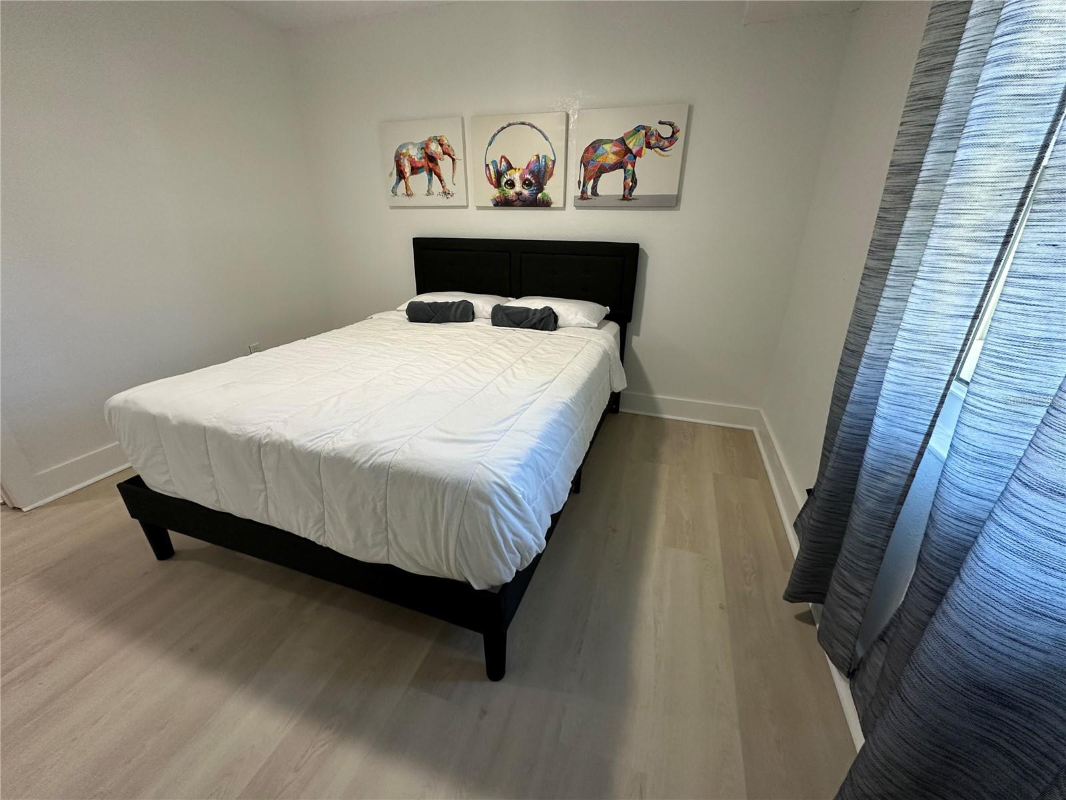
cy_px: 400
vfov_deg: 85.7
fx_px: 431
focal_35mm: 14
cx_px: 533
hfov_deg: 102.1
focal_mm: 2.22
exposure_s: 1/60
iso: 160
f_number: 2.2
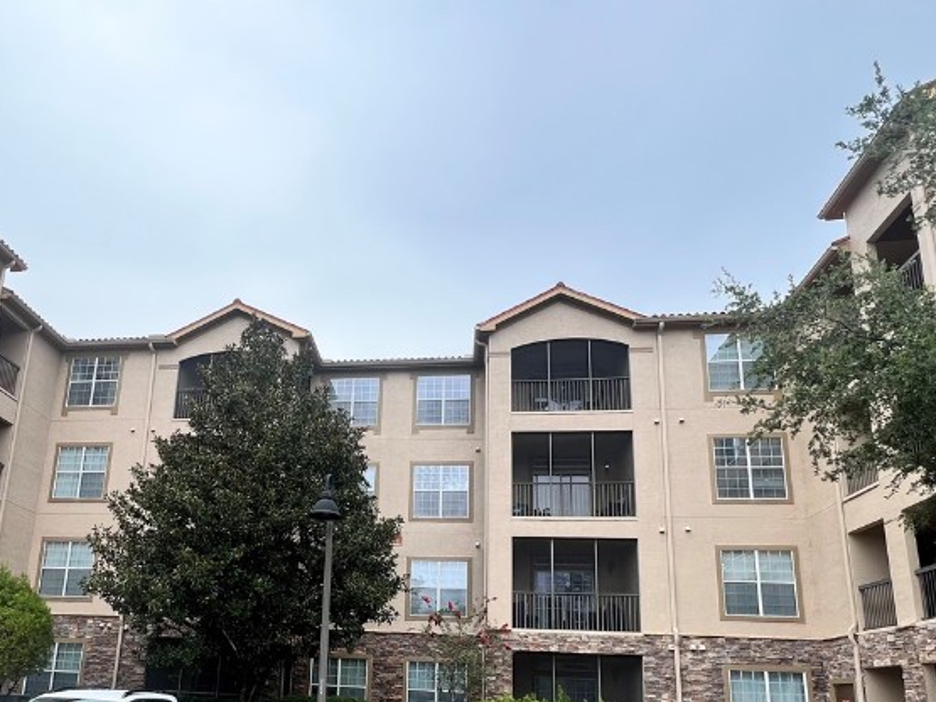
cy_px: 535
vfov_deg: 53.9
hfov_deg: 70.3
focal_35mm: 24
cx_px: 342
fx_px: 649
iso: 32
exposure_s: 1/550
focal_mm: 1.57
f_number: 1.8
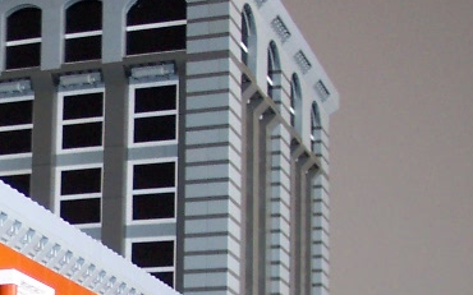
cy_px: 401
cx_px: -77
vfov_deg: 11.2
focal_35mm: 113
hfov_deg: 17.7
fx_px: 1456
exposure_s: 1/30
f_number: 2.8
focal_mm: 8
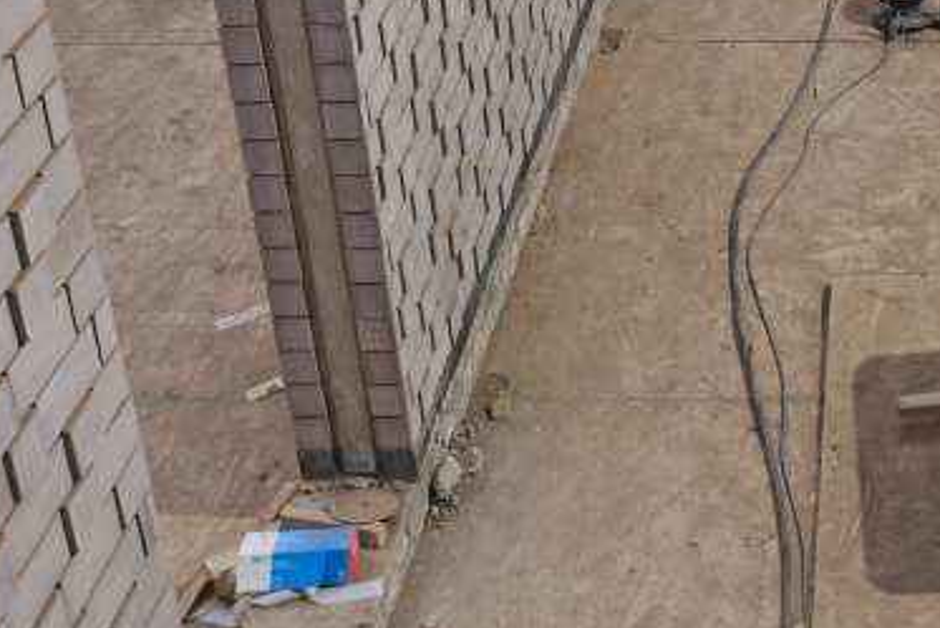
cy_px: -194
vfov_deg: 17.3
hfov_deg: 26.0
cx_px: 920
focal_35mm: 74
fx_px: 1933
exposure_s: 1/100
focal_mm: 15
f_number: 3.5
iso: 1000
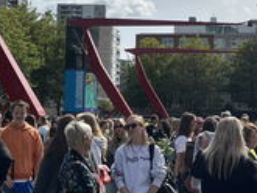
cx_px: 248
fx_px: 661
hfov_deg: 21.3
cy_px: 37
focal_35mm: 89
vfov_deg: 16.5
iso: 50
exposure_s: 1/9901
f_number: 1.6
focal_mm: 5.1
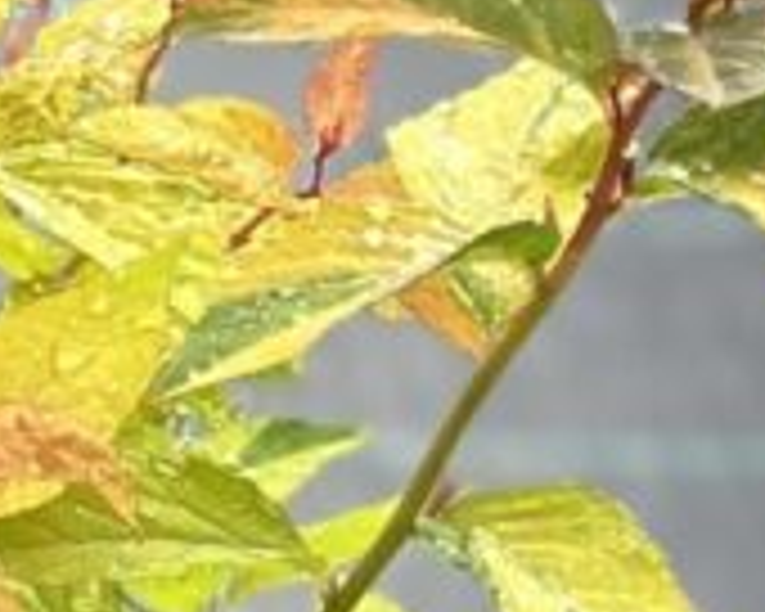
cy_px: 378
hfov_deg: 4.5
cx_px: -752
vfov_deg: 3.7
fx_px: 9577
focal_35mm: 423
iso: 80
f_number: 1.78
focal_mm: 6.86
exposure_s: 1/953
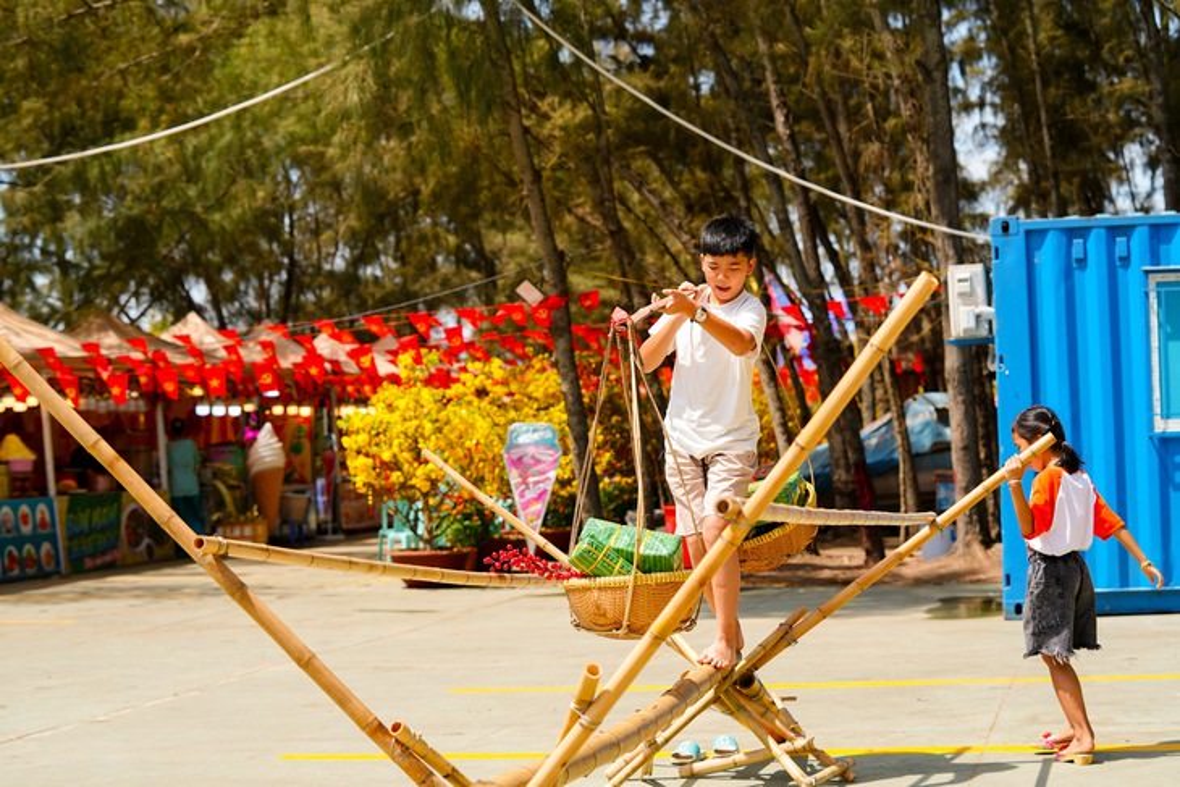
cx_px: 590
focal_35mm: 70
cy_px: 394
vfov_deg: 19.5
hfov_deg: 28.8
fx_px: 2295
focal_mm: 70
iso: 100
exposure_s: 1/500
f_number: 4.5
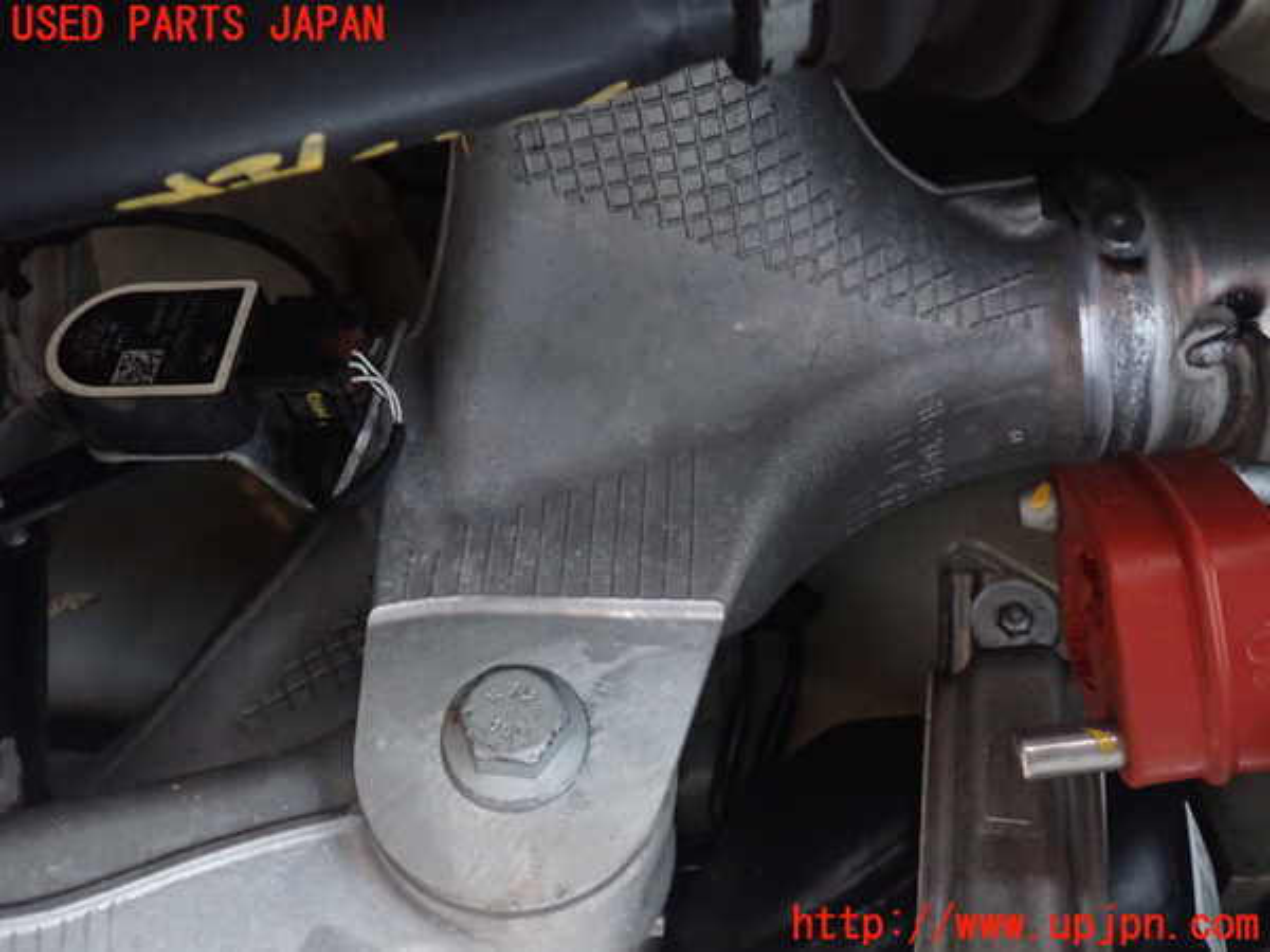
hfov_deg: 60.0
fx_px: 1101
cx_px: 635
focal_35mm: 30
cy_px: 476
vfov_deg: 46.8
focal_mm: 5.4
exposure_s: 1/13
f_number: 2.3
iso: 800
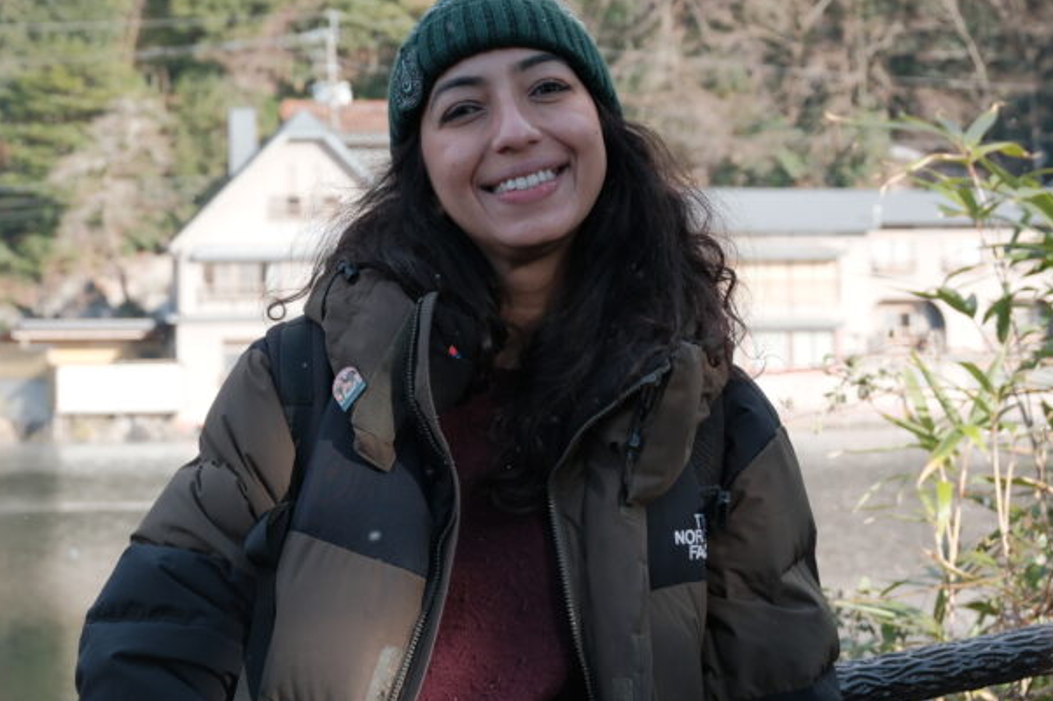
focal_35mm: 80
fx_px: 2339
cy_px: 298
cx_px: 374
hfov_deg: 25.3
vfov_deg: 17.0
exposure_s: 1/350
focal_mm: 31.4
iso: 250
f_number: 4
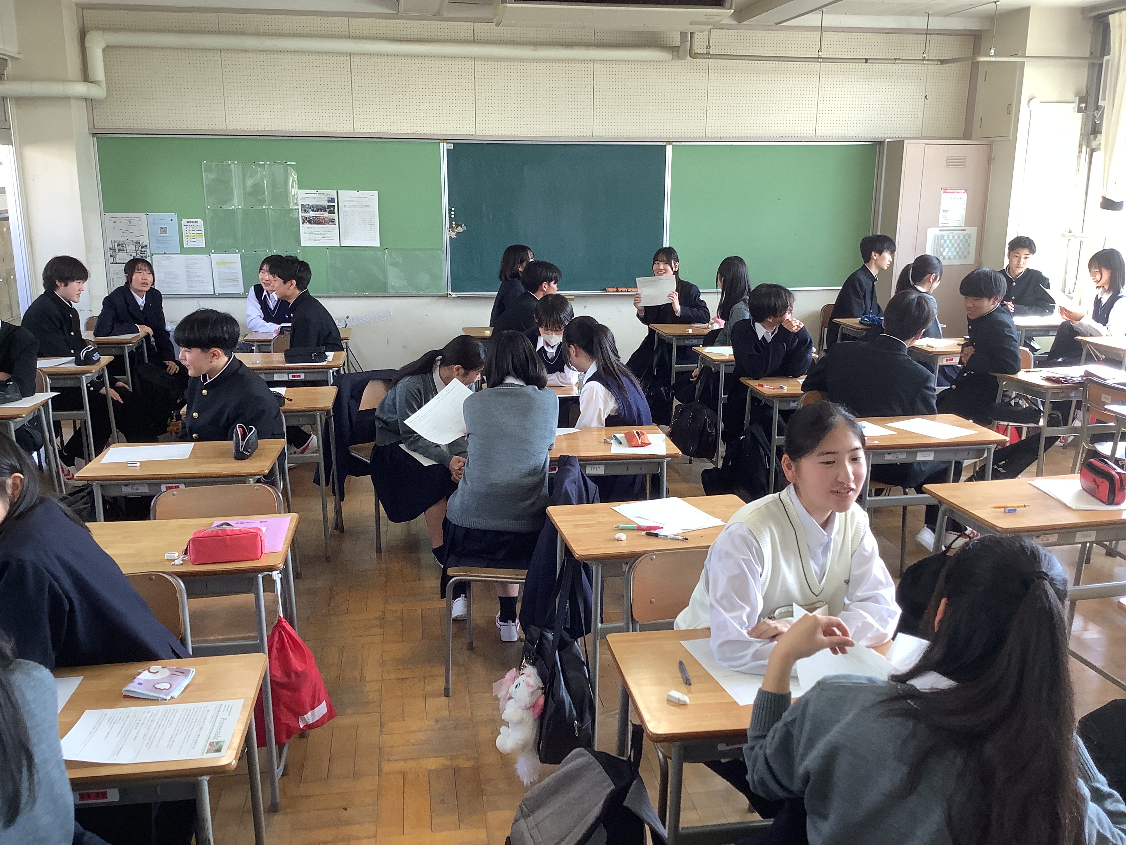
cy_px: 422
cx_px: 563
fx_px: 1008
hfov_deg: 58.4
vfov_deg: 45.4
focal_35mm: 31
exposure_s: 1/60
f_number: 2.4
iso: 50
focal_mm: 3.3
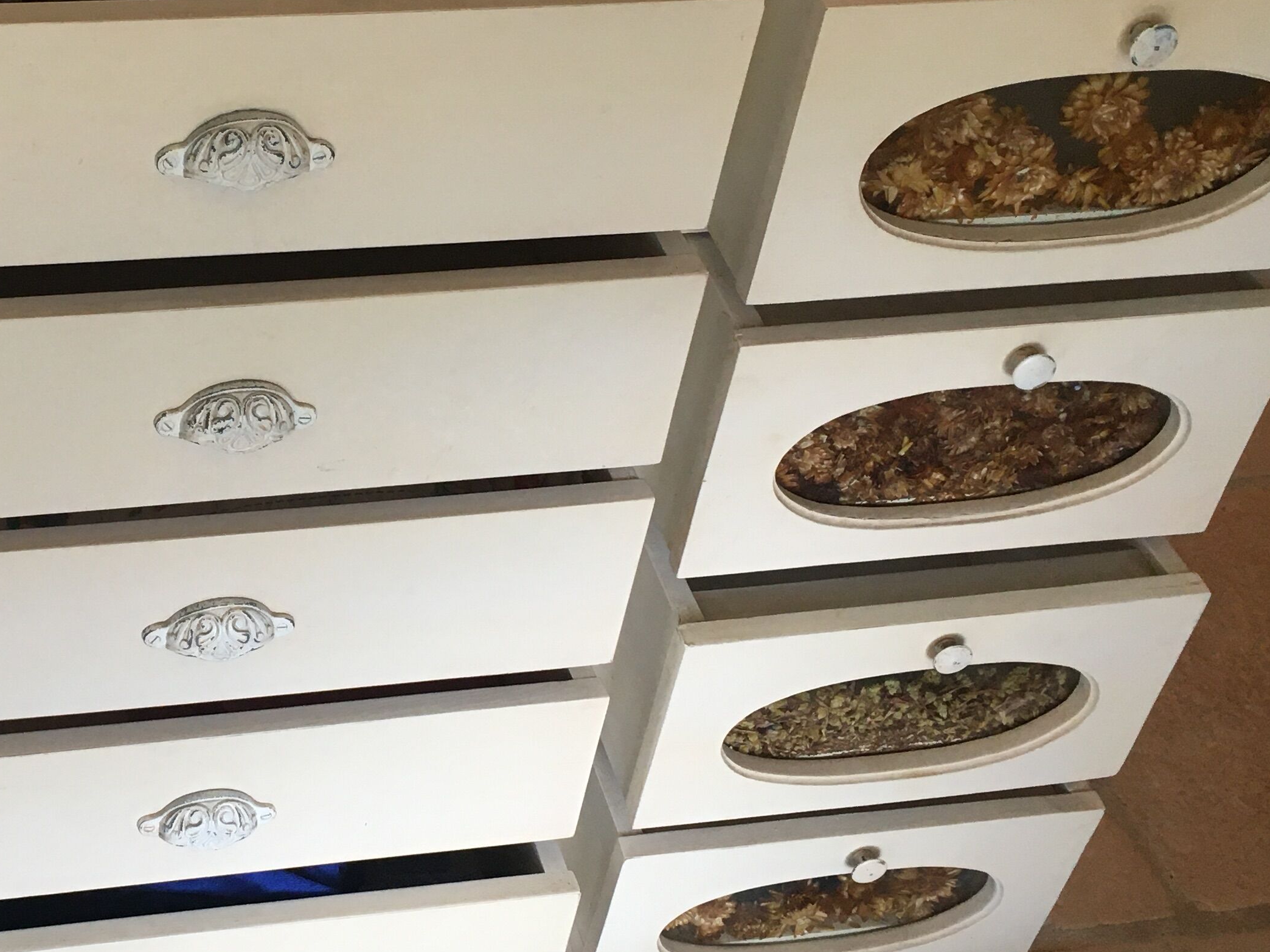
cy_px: 381
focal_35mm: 56
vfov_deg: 26.1
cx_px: 236
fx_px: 2055
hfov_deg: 33.3
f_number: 2.2
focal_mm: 4.15
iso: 40
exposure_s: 1/30
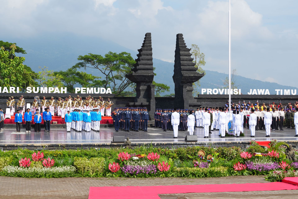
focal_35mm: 70
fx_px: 579
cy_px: 100
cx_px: 149
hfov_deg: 28.8
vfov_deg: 19.5
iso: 100
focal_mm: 70
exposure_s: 1/160
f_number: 9
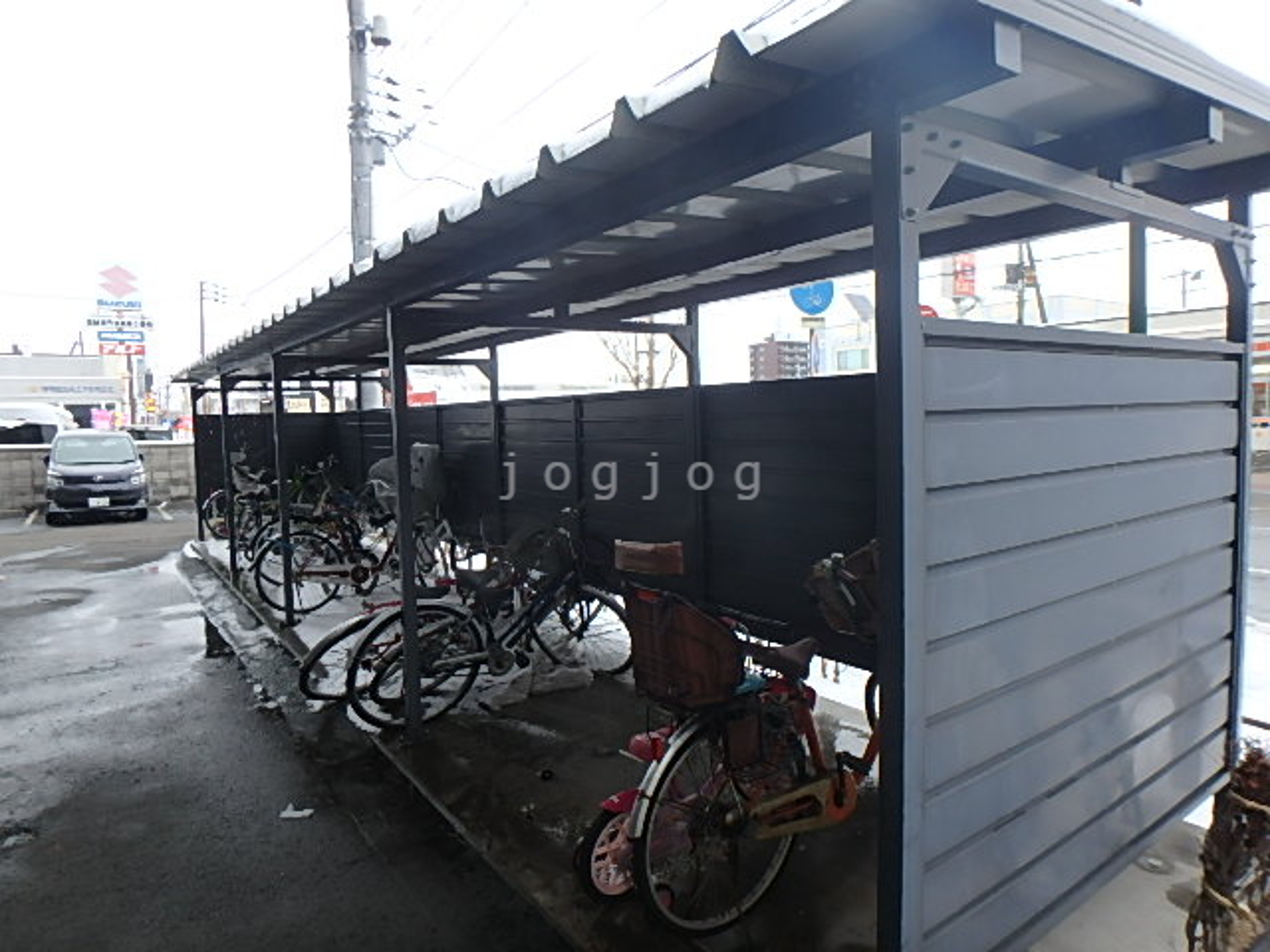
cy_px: 476
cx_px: 635
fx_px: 770
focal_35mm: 21
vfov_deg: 63.4
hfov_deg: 79.0
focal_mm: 3.7
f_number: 3.5
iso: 125
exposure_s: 1/125
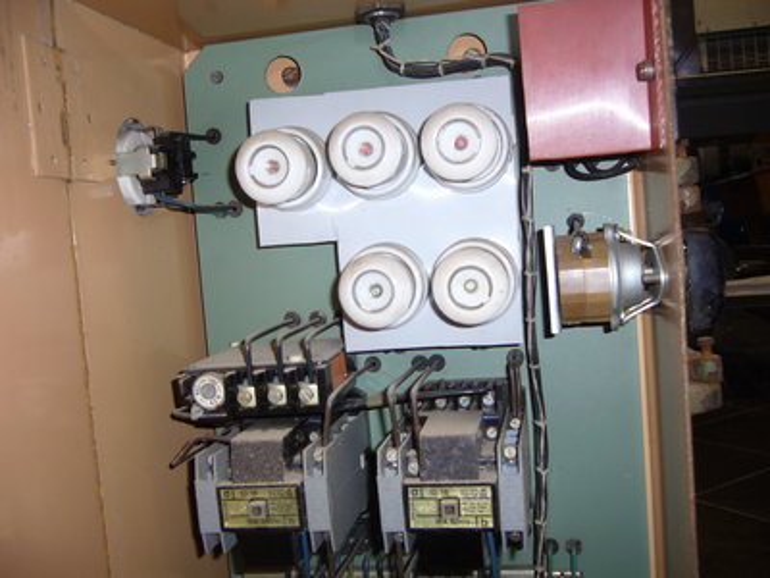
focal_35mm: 35
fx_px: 779
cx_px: 385
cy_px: 289
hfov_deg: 52.6
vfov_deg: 40.7
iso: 100
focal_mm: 5.8
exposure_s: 1/30
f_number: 2.8
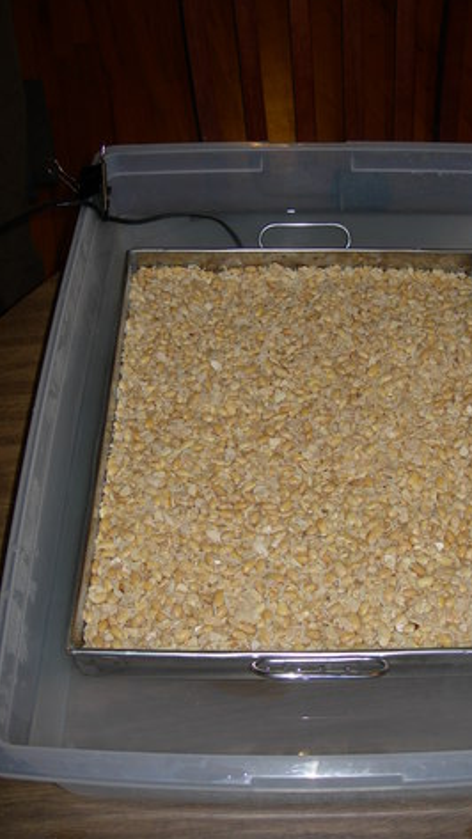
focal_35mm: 42
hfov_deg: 28.3
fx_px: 935
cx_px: 291
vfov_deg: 48.4
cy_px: 420
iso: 50
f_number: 2.8
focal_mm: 7.8
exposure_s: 1/60.1
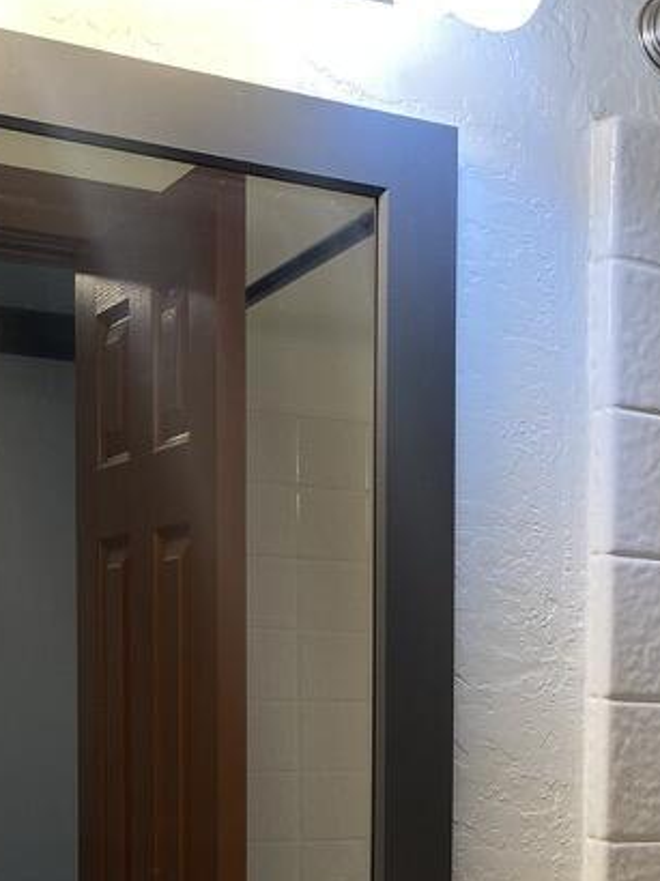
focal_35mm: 65
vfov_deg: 28.4
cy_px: 834
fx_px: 1654
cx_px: 692
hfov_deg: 21.6
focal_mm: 4.25
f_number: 1.8
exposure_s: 1/120
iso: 80
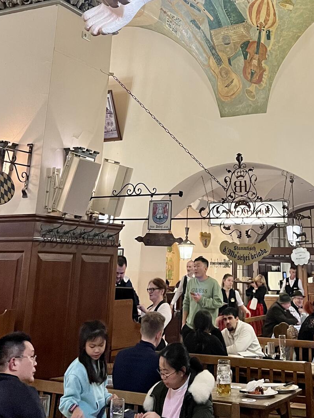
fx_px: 605
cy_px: 44
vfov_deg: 35.9
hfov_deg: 28.9
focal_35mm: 50
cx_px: 208
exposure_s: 1/50
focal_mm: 5.7
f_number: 1.5
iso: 400
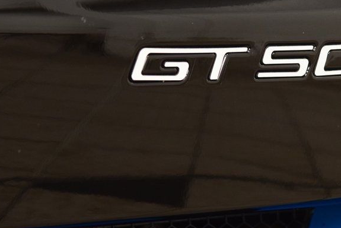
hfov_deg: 11.0
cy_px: 57
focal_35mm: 187
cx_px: 260
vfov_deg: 7.3
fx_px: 1772
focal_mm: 70
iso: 1600
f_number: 5
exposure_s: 1/30
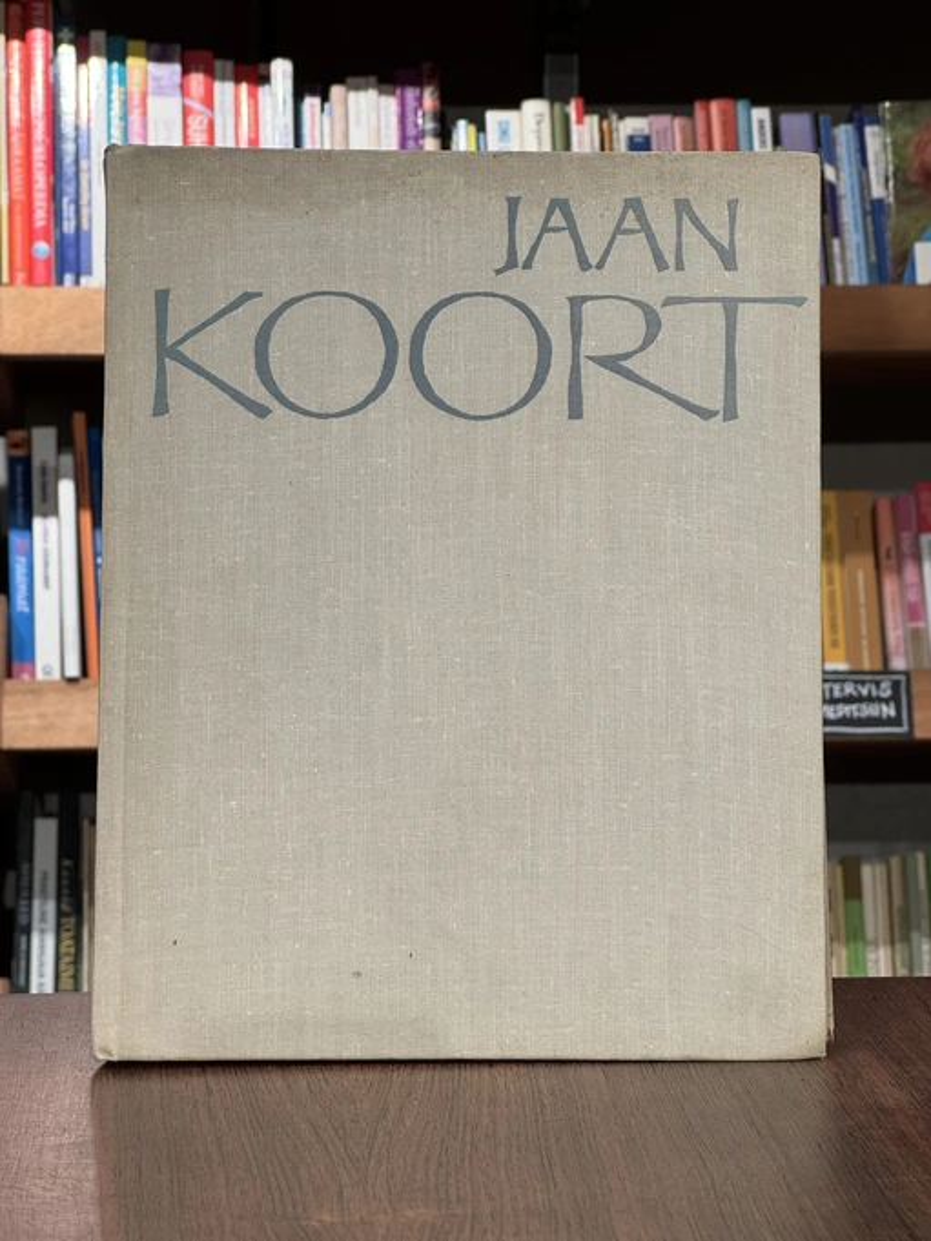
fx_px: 2760
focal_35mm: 77
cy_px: 620
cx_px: 466
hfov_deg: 19.1
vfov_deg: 25.3
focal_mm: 9
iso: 125
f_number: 2.8
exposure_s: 1/99
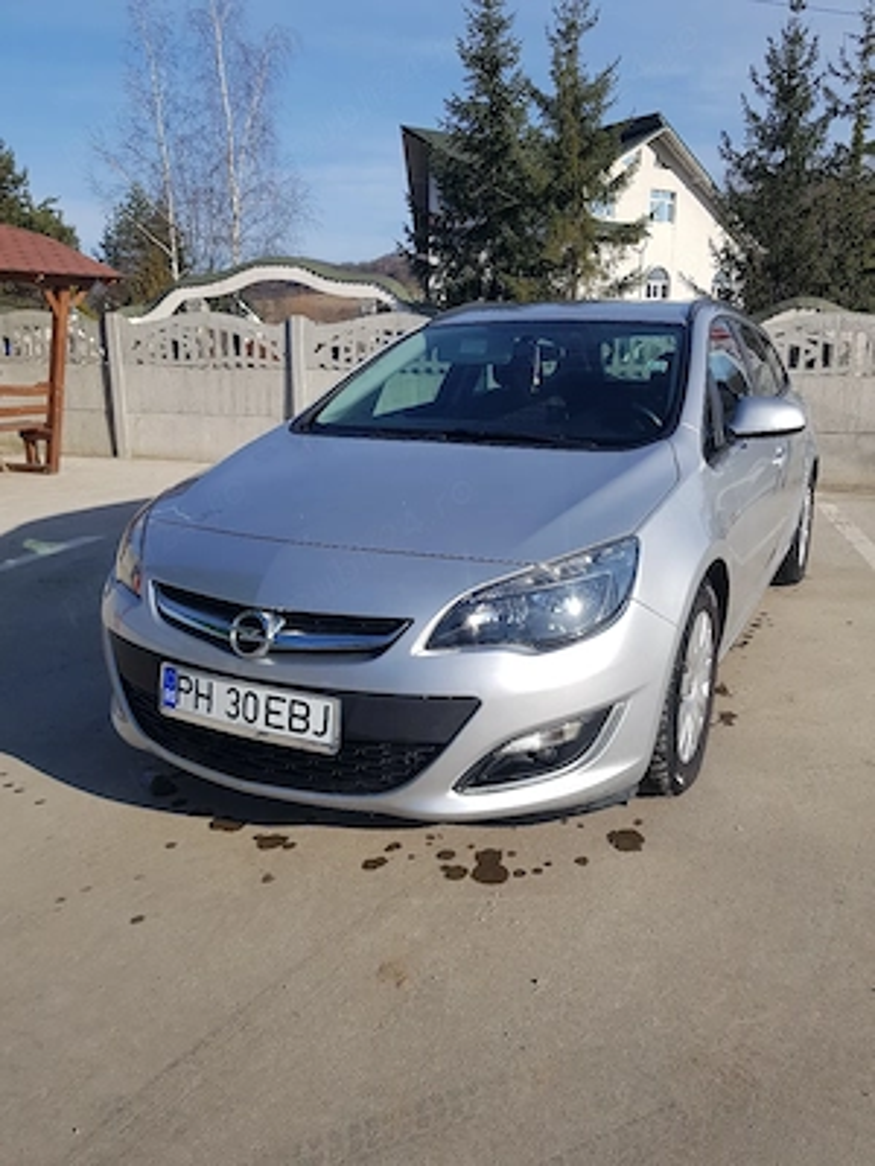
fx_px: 876
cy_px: 583
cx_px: 438
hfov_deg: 53.1
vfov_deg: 67.3
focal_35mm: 26
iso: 40
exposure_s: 1/2500
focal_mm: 4.2
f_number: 1.7
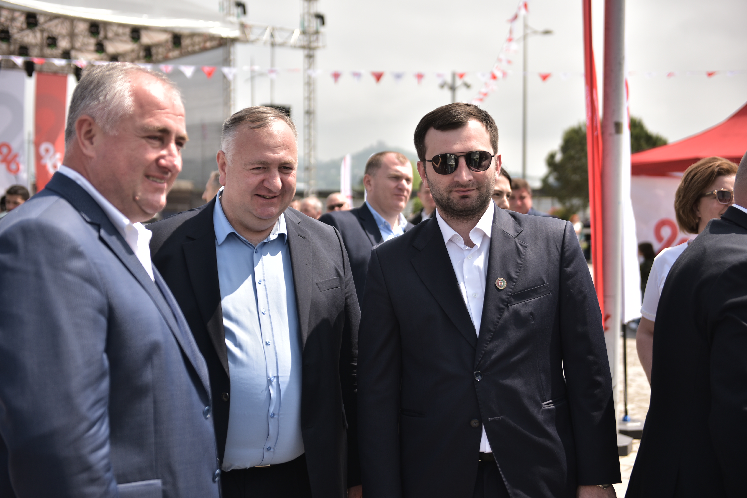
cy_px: 249
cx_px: 374
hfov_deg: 41.1
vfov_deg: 28.1
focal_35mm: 48
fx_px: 996
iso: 100
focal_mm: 48
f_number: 2.8
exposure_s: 1/1250
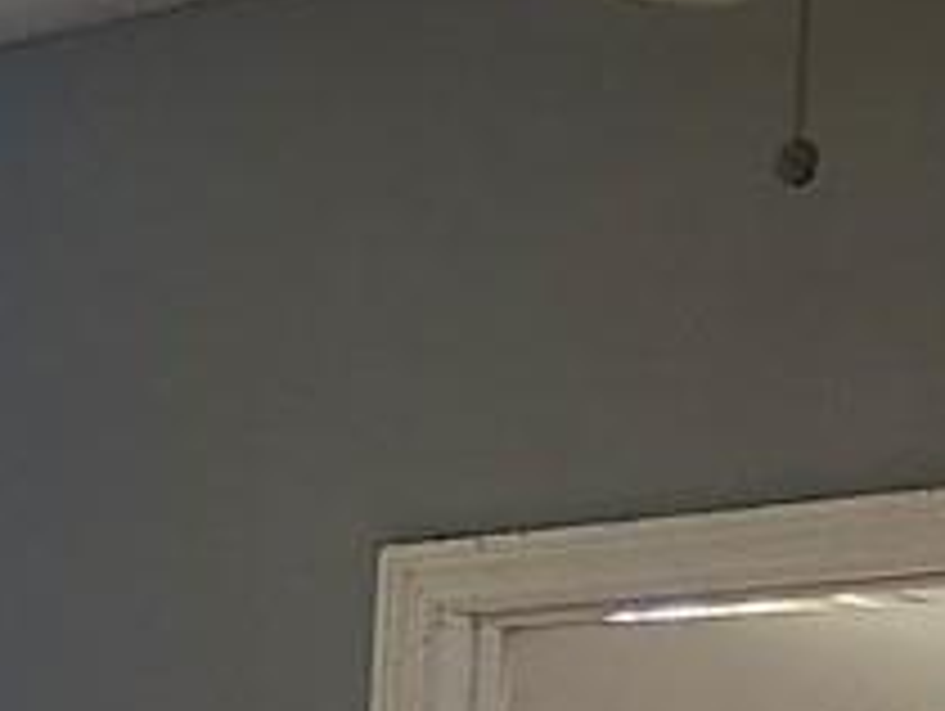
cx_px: -369
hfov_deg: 11.0
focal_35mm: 175
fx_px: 4783
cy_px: 1782
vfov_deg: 7.8
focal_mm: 5.54
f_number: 1.8
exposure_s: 1/120
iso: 320
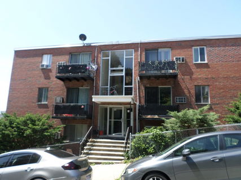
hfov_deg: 69.4
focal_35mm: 25
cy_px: 90
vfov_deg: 54.9
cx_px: 120
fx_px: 174
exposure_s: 1/500
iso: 80
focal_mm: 4.5
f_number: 2.5
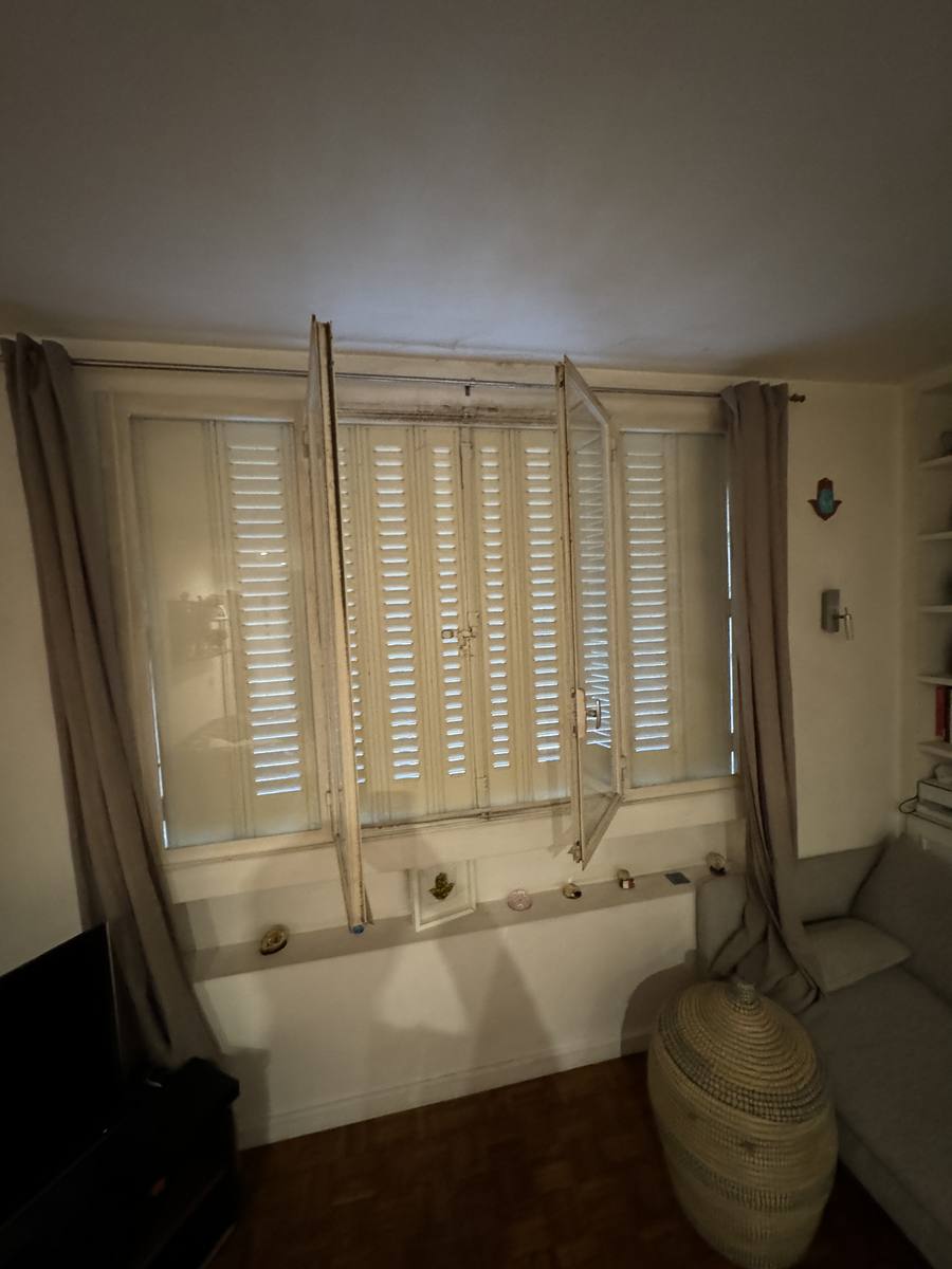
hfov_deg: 85.7
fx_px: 513
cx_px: 476
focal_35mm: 14
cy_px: 634
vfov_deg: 102.1
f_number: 2.2
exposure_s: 1/33
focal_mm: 2.22
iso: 1000
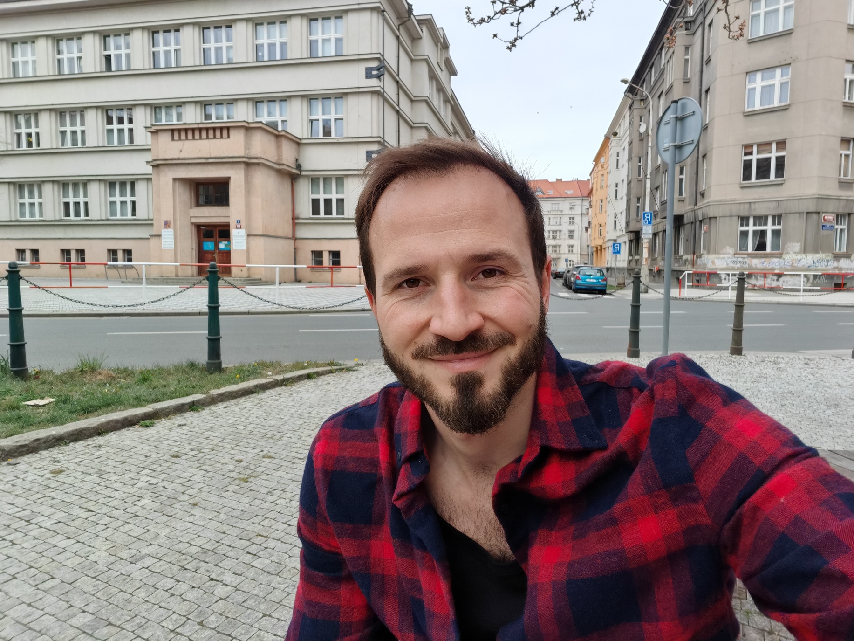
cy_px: 307
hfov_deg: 76.4
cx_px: 431
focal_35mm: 22
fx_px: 543
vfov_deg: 61.1
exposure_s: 1/540
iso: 50
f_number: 2
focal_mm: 2.98
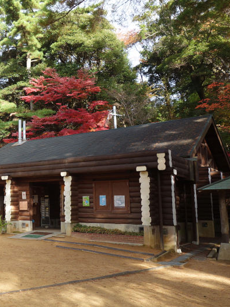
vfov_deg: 45.8
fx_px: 363
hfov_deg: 32.7
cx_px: 8
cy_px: 154
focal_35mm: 41
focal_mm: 10.4
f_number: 4.5
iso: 125
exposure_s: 1/50
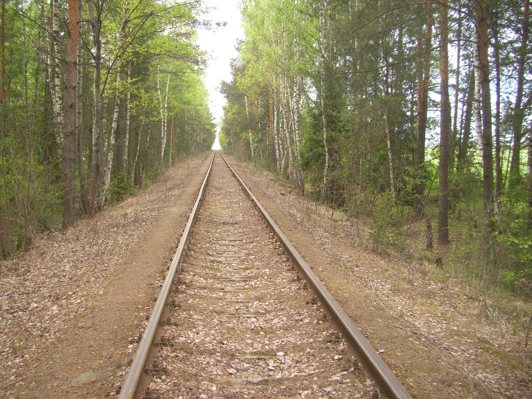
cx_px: 266
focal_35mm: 34
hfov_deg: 54.0
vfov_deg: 41.8
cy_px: 200
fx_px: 523
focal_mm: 5.7
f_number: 2.9
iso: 80
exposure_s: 1/160
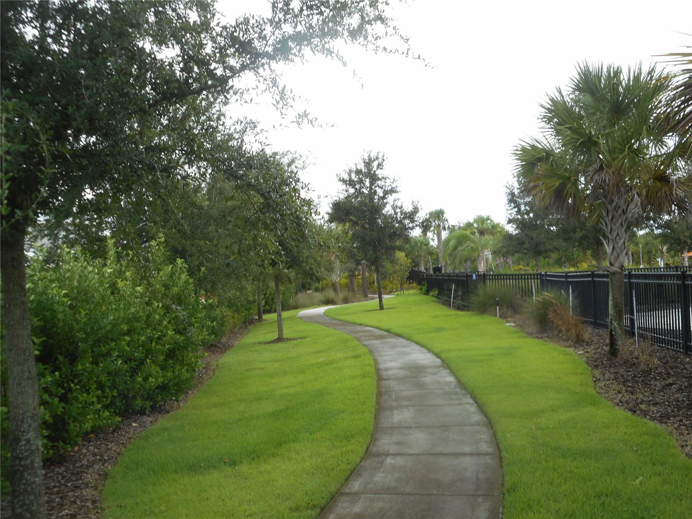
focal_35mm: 39
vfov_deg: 36.8
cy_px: 260
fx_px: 780
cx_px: 346
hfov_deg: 47.9
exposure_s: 1/125
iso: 80
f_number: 4.5
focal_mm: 6.9
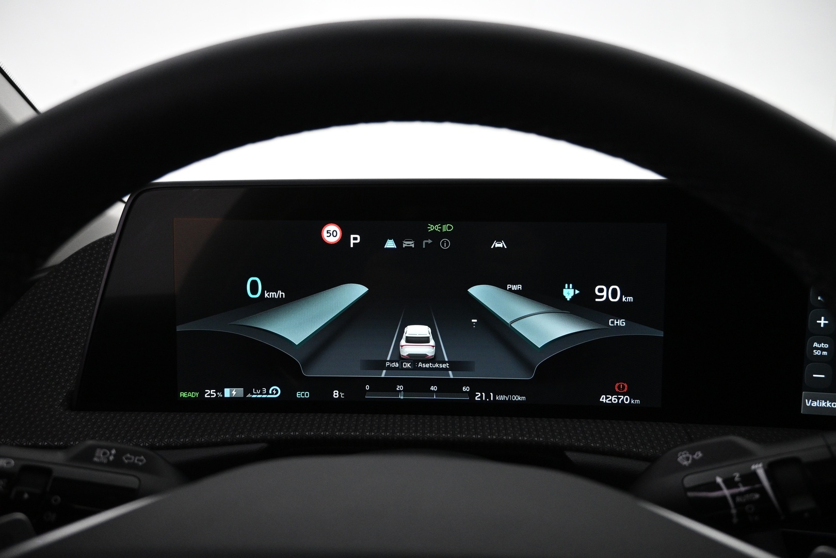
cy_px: 279
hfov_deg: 73.7
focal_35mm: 24
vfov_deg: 53.1
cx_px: 418
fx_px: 557
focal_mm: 16
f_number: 3.5
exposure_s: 1/60
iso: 1600
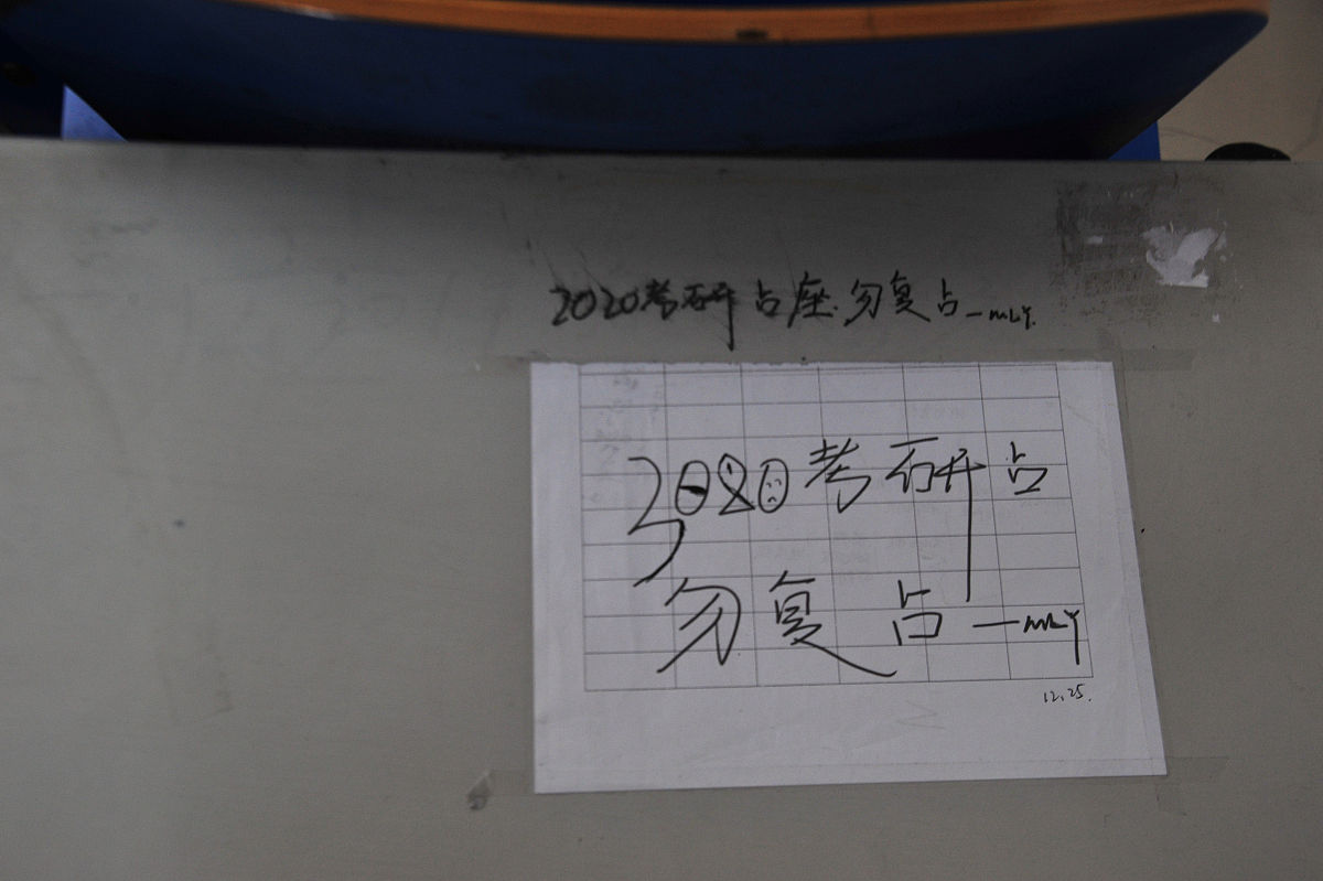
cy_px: 440
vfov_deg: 30.5
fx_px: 1616
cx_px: 662
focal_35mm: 44
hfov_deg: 44.5
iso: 800
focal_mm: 44
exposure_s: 1/80
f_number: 6.3
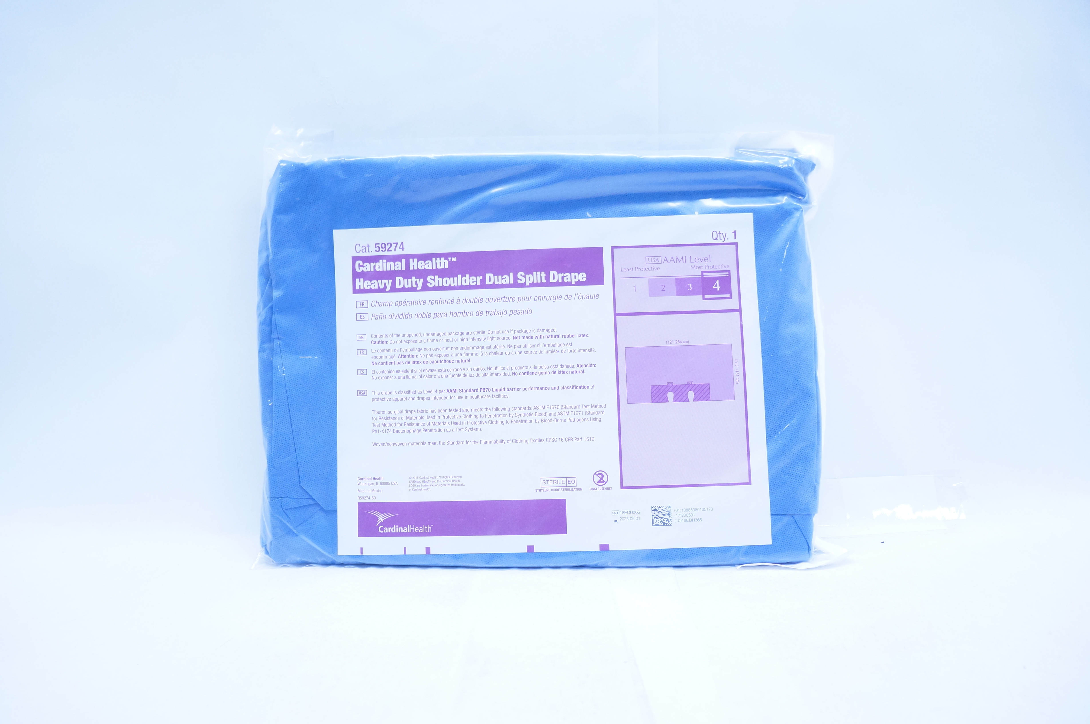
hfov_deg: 67.4
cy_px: 362
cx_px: 545
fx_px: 817
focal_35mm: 27
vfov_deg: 47.8
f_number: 4.5
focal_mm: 18
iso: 800
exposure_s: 1/160
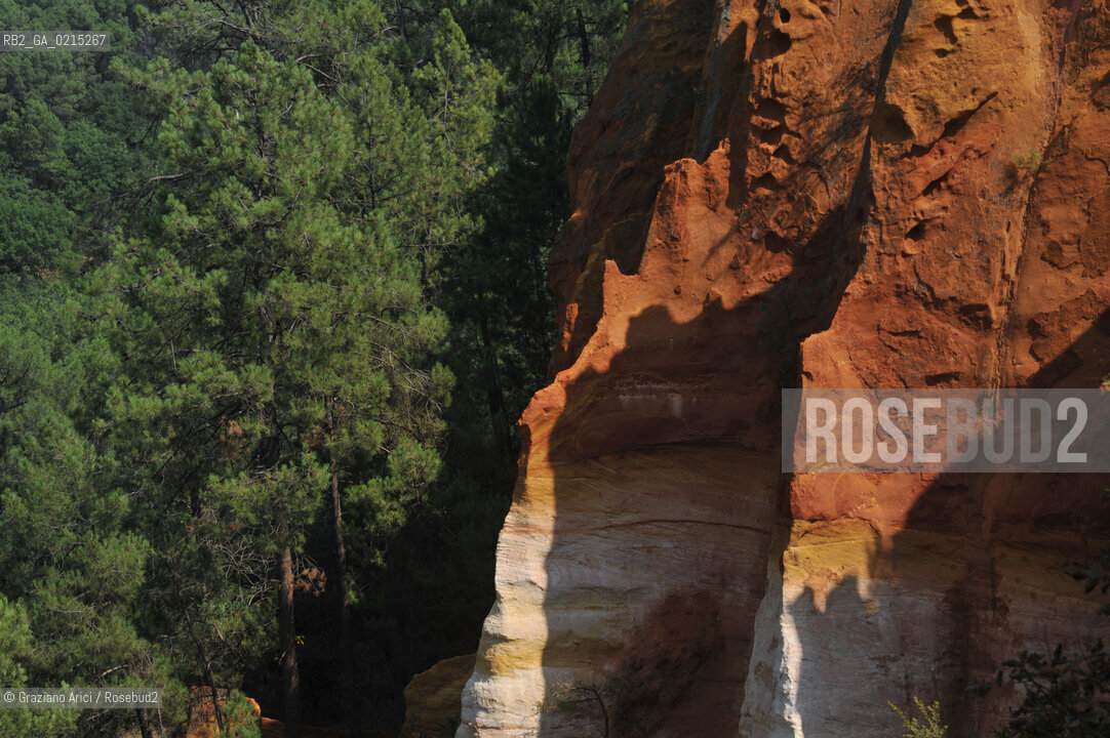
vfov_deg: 11.2
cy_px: 369
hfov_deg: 16.8
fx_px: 3759
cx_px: 555
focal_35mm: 122
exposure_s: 1/400
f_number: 13
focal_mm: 122
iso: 200
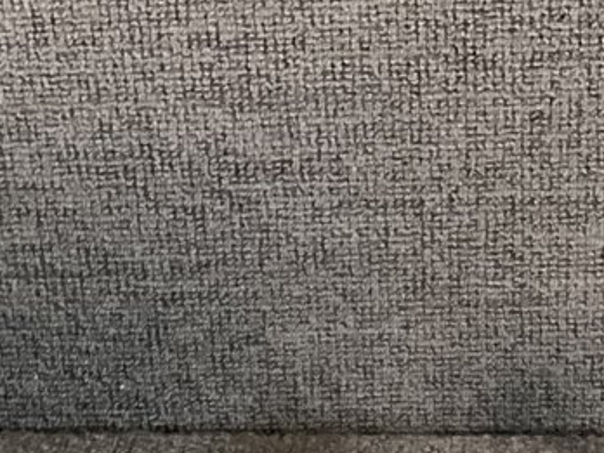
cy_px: 784
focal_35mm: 126
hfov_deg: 15.6
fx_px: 2199
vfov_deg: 11.1
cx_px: 402
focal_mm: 3
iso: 125
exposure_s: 1/60
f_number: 1.8
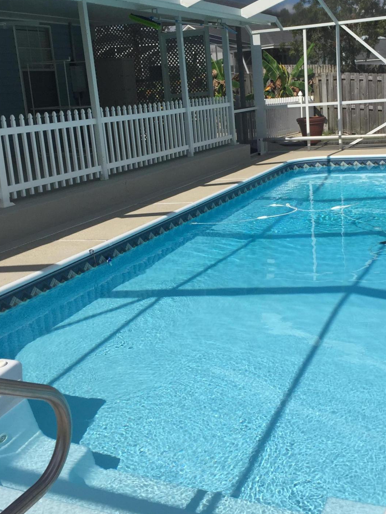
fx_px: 610
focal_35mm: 41
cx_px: 245
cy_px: 224
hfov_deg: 34.9
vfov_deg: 45.7
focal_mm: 4.15
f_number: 2.2
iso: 32
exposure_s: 1/3049
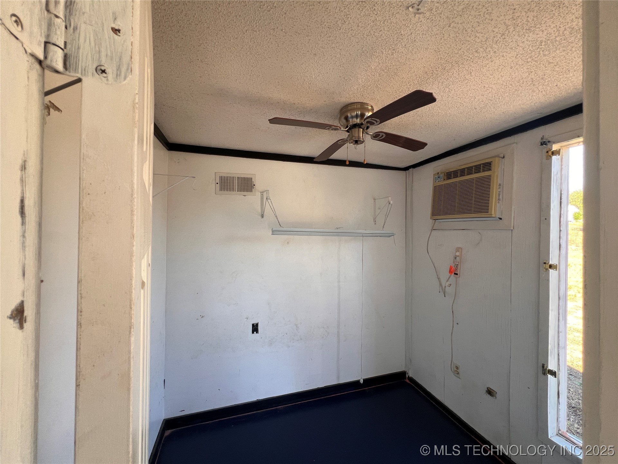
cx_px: 309
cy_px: 232
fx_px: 232
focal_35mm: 13
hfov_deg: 106.2
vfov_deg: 89.9
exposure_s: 1/99
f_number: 1.8
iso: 64
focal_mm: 1.57
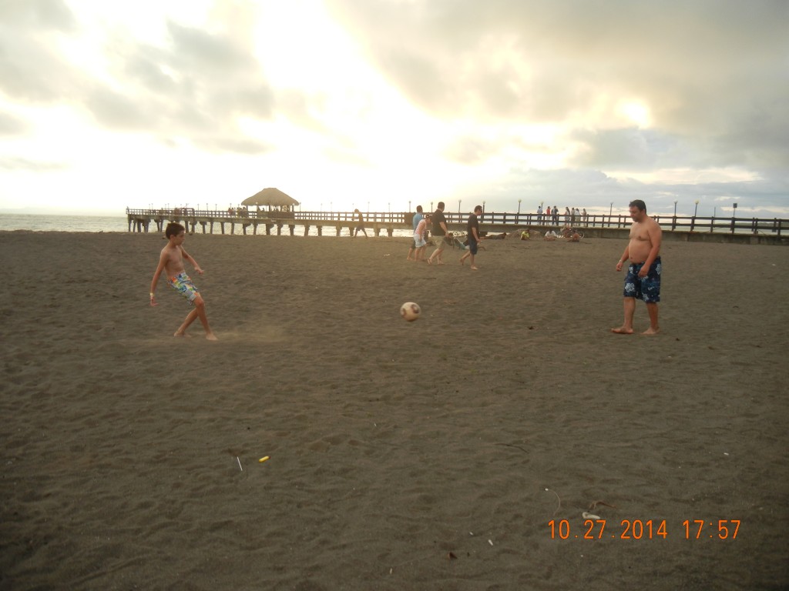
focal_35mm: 30
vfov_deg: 46.8
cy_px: 296
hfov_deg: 60.0
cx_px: 394
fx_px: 684
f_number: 3.5
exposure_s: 1/297
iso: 160
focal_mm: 5.4
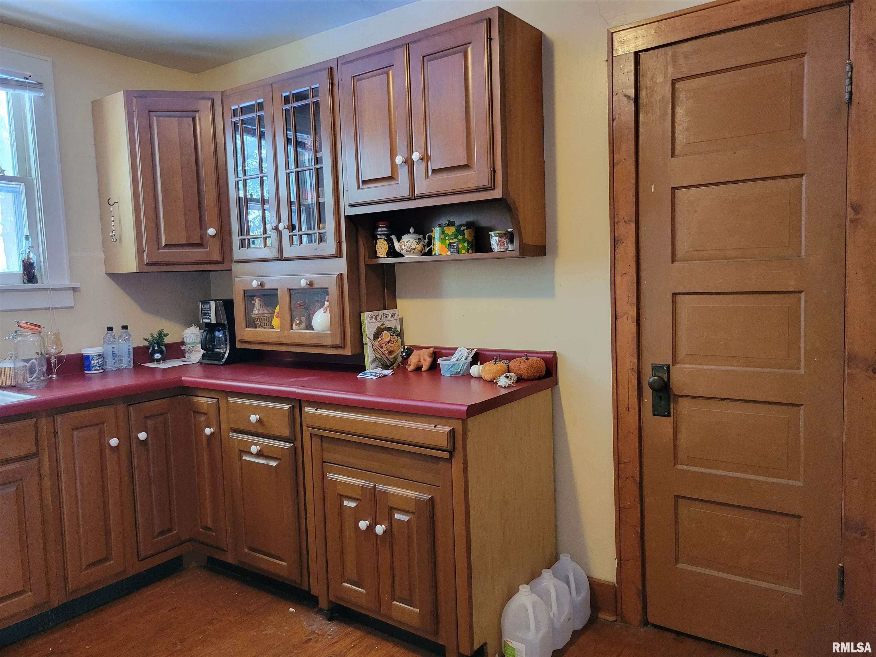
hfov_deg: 67.3
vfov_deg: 53.1
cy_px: 328
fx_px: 658
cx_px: 438
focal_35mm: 26
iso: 500
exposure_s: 1/40
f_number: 1.8
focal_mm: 5.4
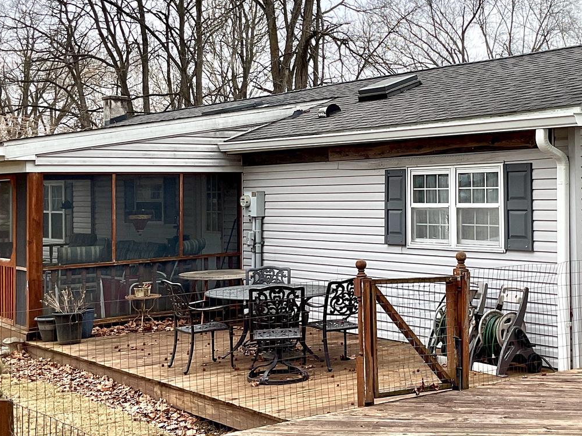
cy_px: 182
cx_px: 381
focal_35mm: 59
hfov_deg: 32.5
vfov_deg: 24.8
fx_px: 992
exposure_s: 1/635
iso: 16
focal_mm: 3
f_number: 1.8
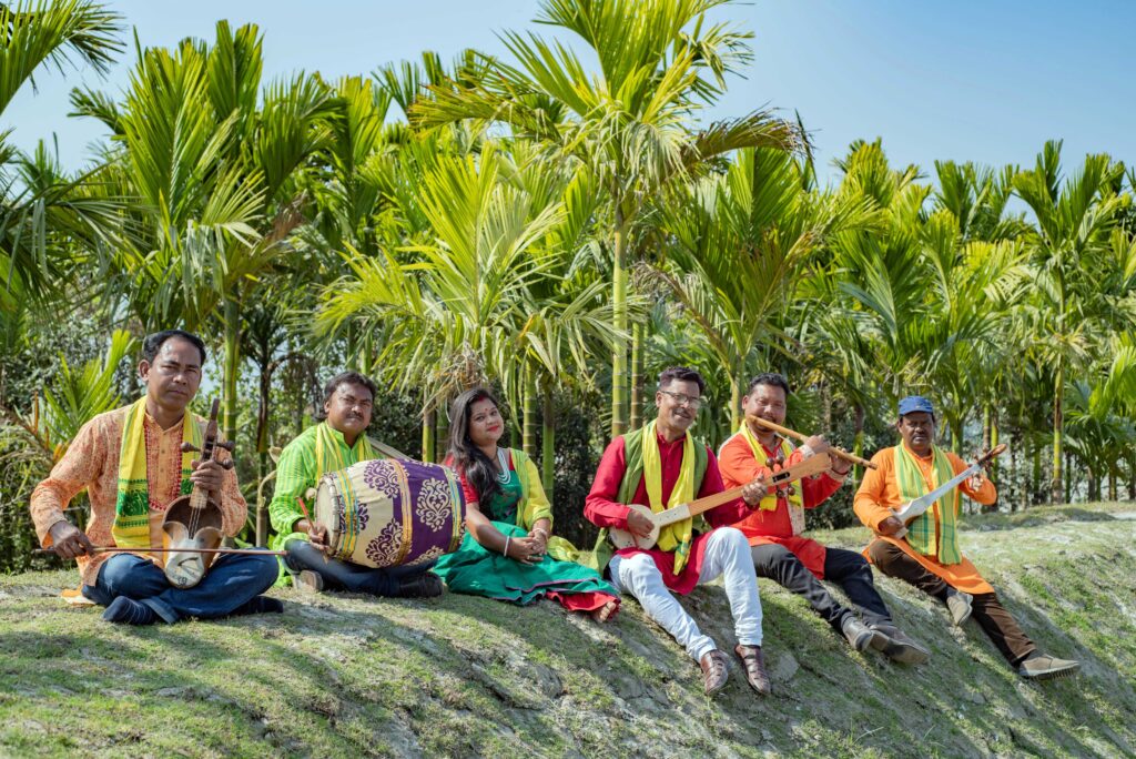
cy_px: 380
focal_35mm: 50
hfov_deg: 39.6
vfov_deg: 27.0
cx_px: 568
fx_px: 1579
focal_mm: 50
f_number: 4.5
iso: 100
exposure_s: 1/640
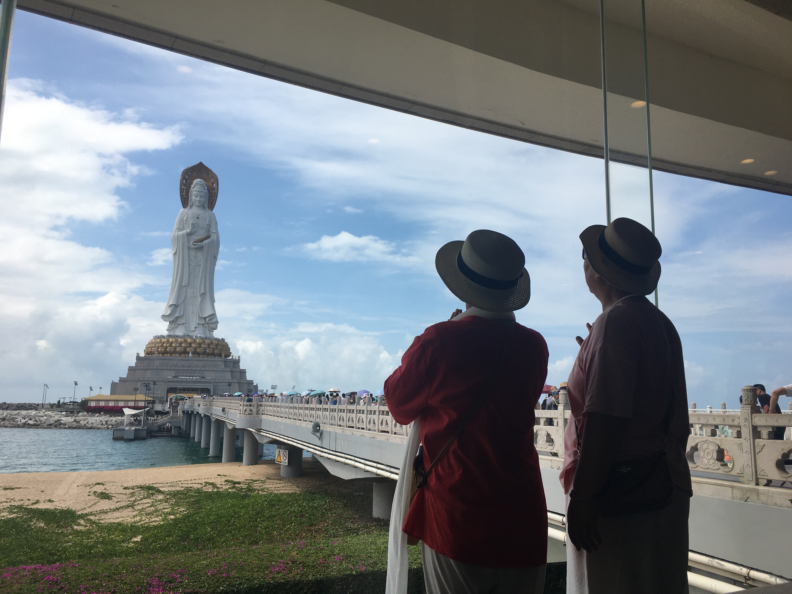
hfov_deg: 61.7
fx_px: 664
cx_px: 396
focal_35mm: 29
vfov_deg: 48.2
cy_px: 297
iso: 25
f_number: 2.2
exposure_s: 1/1832
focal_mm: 4.15
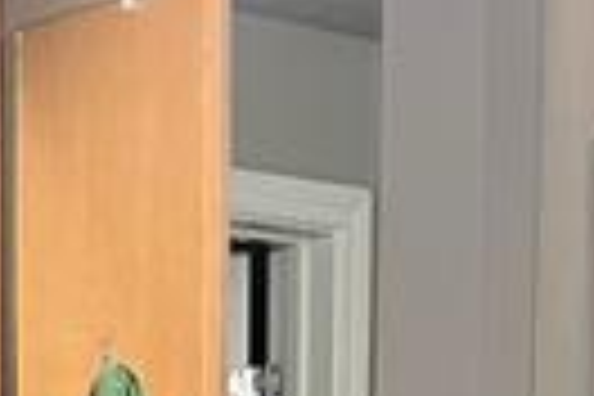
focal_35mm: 157
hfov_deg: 12.5
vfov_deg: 7.9
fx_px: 2590
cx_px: -243
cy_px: 1040
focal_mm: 5.7
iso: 400
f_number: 1.5
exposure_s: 1/40
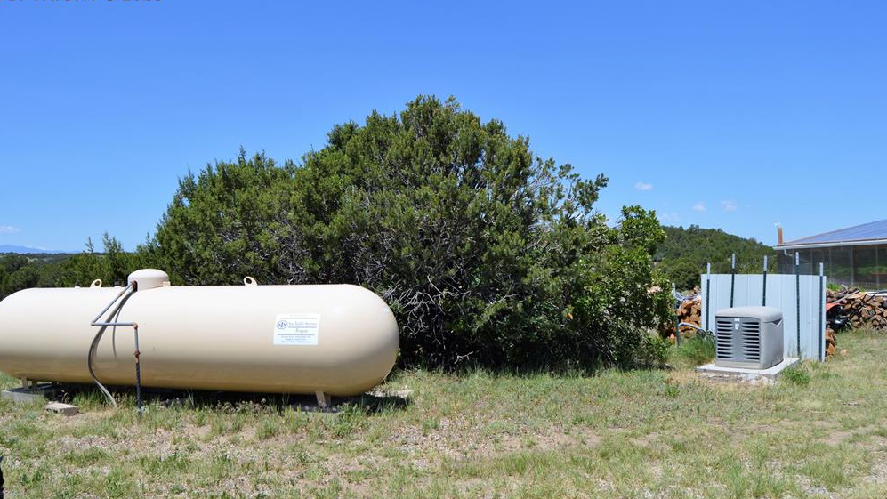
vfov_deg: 40.2
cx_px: 444
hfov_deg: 66.1
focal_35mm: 29
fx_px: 682
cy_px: 254
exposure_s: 1/250
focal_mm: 18
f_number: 8
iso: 100
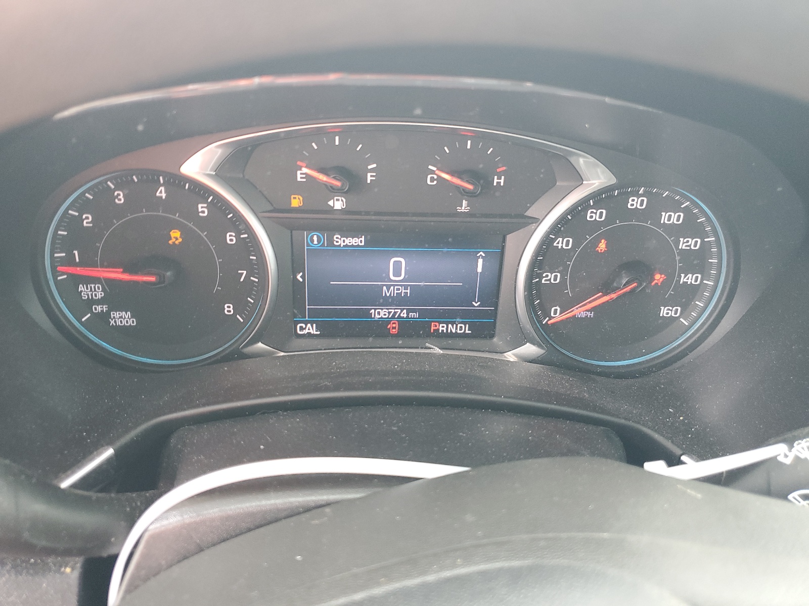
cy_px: 303
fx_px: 608
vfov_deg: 53.1
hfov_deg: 67.3
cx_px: 404
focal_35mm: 26
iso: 98
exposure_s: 1/60.2
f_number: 1.5
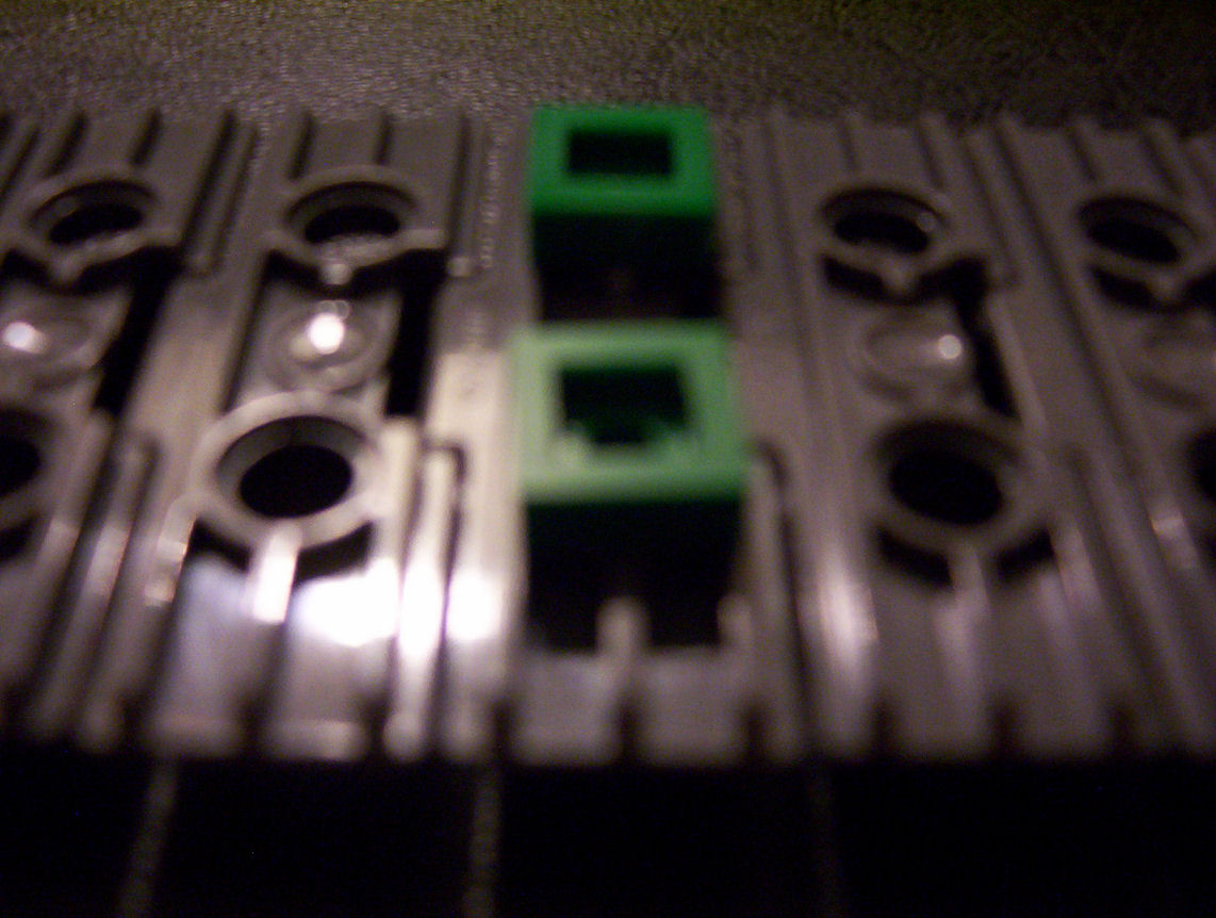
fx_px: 1514
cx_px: 608
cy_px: 459
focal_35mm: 43
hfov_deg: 43.8
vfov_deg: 33.7
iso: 200
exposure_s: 1/23.1
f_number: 2.73
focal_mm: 5.77
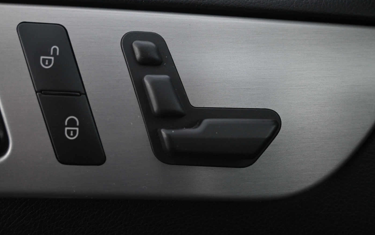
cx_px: 188
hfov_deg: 50.9
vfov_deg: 33.2
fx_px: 394
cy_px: 112
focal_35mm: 39
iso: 2500
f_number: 4.2
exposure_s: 1/40
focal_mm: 25
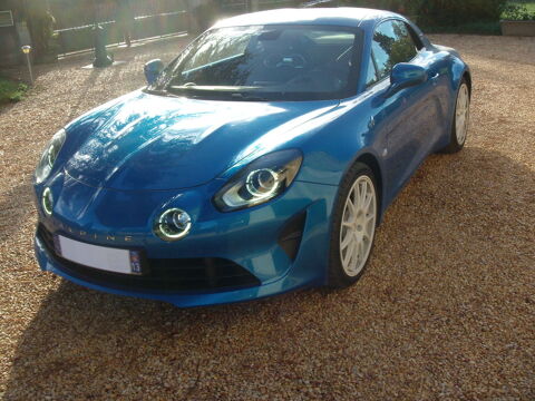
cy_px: 200
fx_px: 587
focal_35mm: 38
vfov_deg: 37.7
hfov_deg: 49.0
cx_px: 268
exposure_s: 1/93.5
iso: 64
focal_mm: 6.4
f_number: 5.7
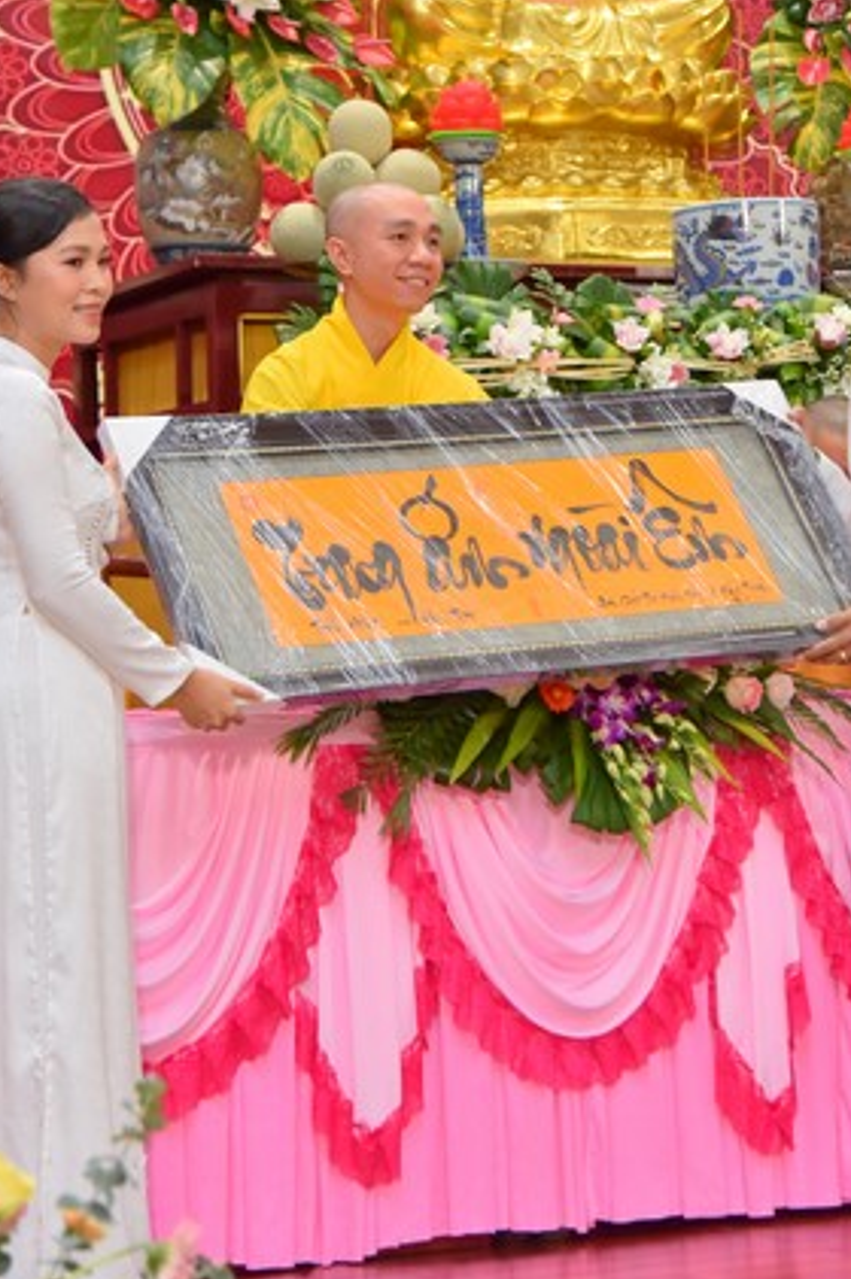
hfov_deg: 13.4
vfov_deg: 19.9
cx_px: 491
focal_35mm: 102
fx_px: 3622
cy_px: 340
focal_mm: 66
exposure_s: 1/200
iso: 1250
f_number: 5
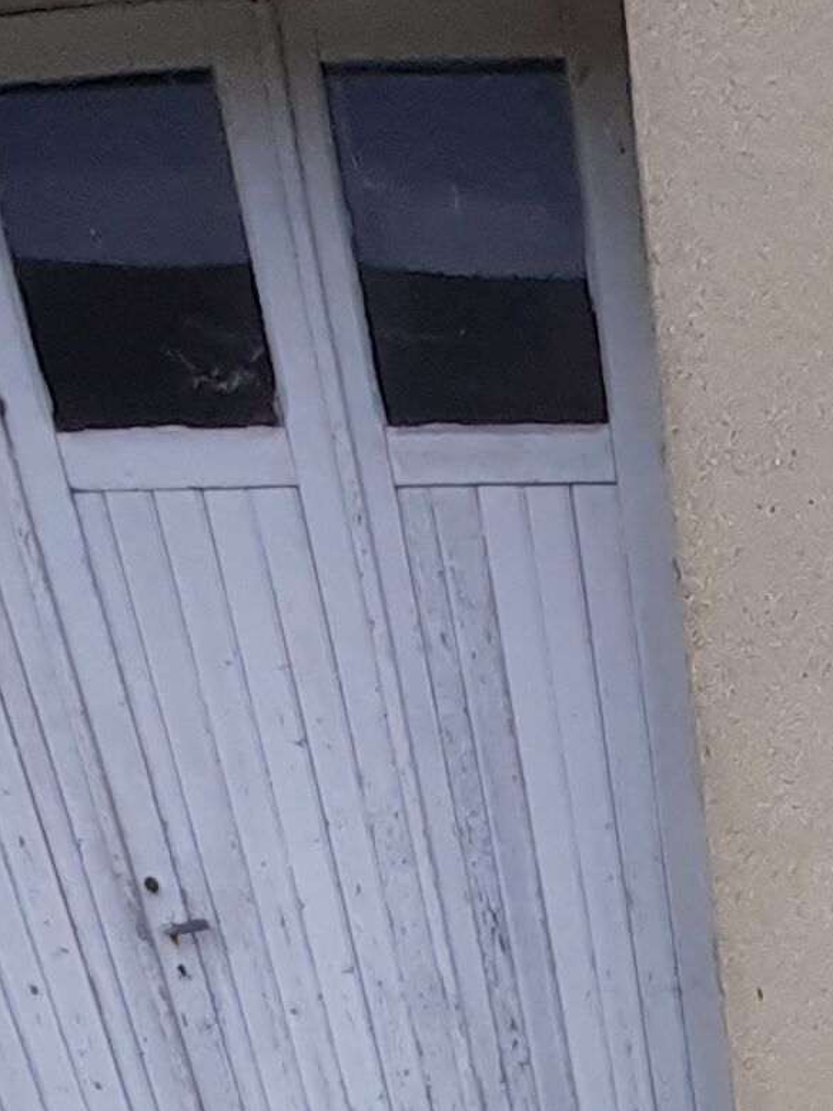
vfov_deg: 25.6
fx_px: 1380
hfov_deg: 29.5
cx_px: 966
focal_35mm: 43
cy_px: 1823
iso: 40
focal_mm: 1.13
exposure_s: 1/475
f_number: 2.2
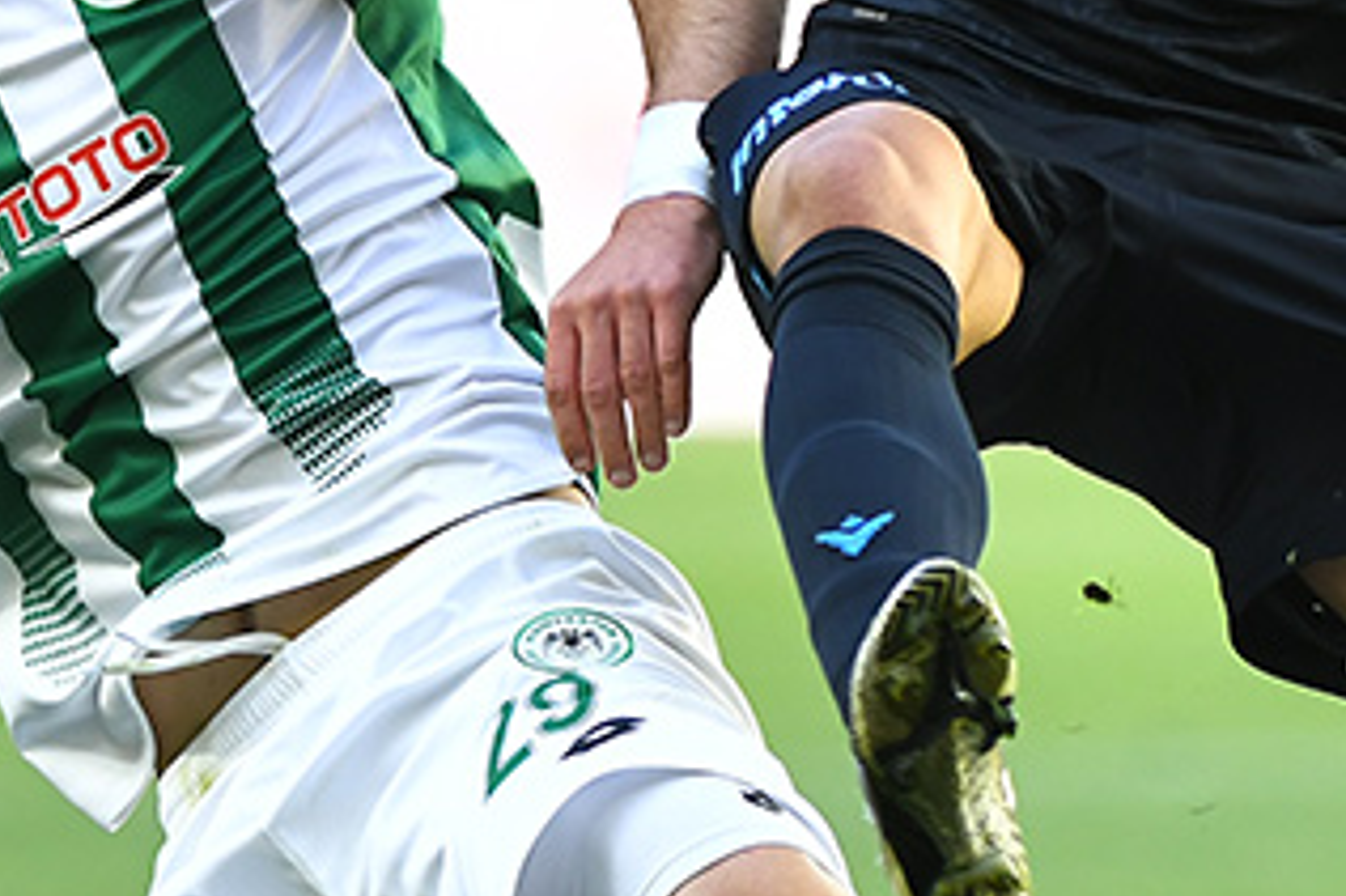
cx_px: 807
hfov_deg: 2.1
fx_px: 36247
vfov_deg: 1.4
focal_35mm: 970
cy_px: 282
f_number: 2.8
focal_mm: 300
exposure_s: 1/1250
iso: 800
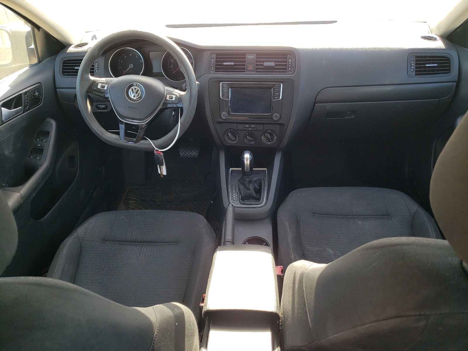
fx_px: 352
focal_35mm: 26
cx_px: 234
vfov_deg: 53.1
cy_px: 176
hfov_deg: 67.3
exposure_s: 1/169
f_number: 1.5
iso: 50
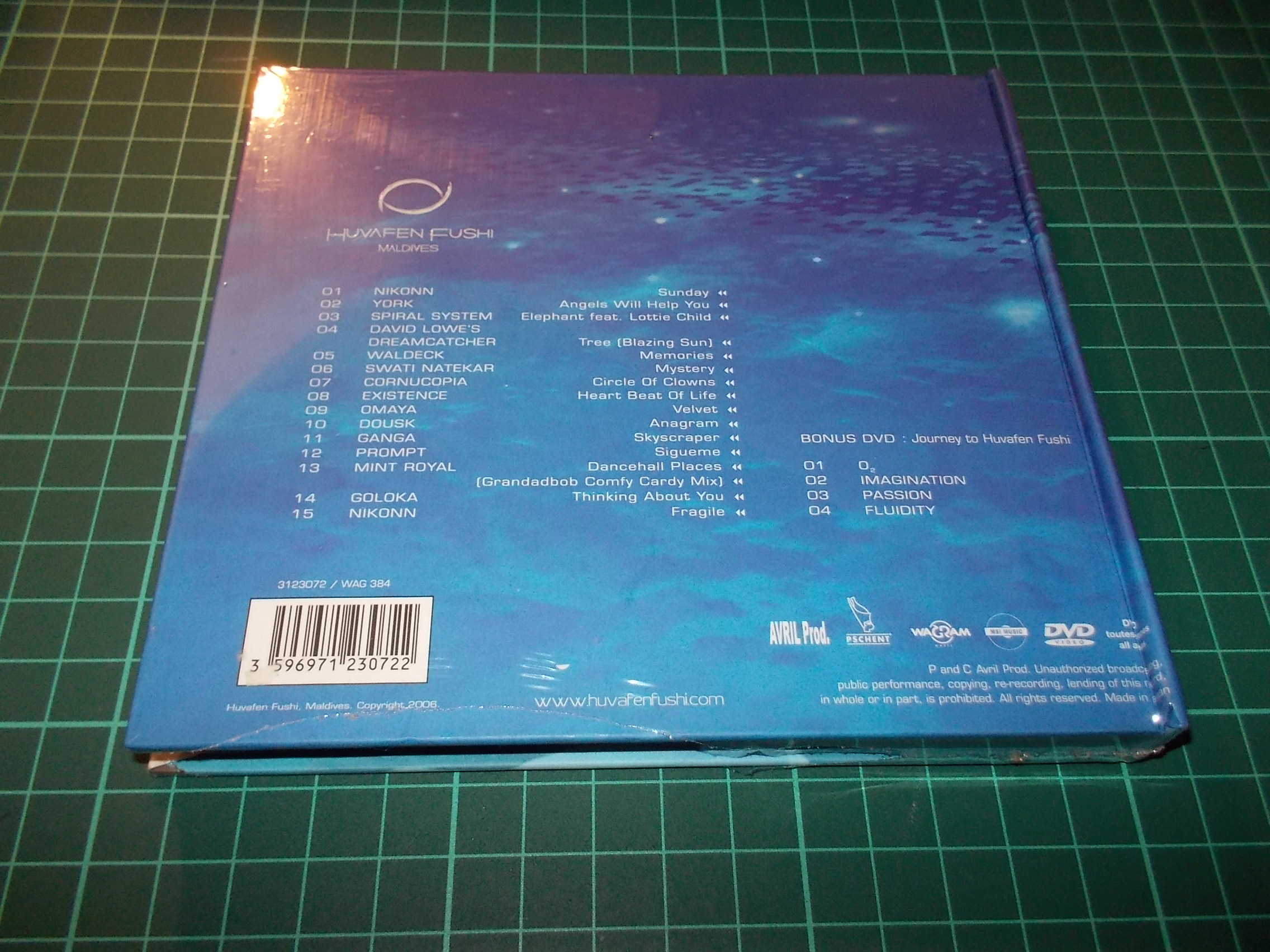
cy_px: 476
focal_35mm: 29
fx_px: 1064
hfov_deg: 61.7
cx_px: 635
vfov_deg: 48.2
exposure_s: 1/30
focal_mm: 4.1
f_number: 3.3
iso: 200
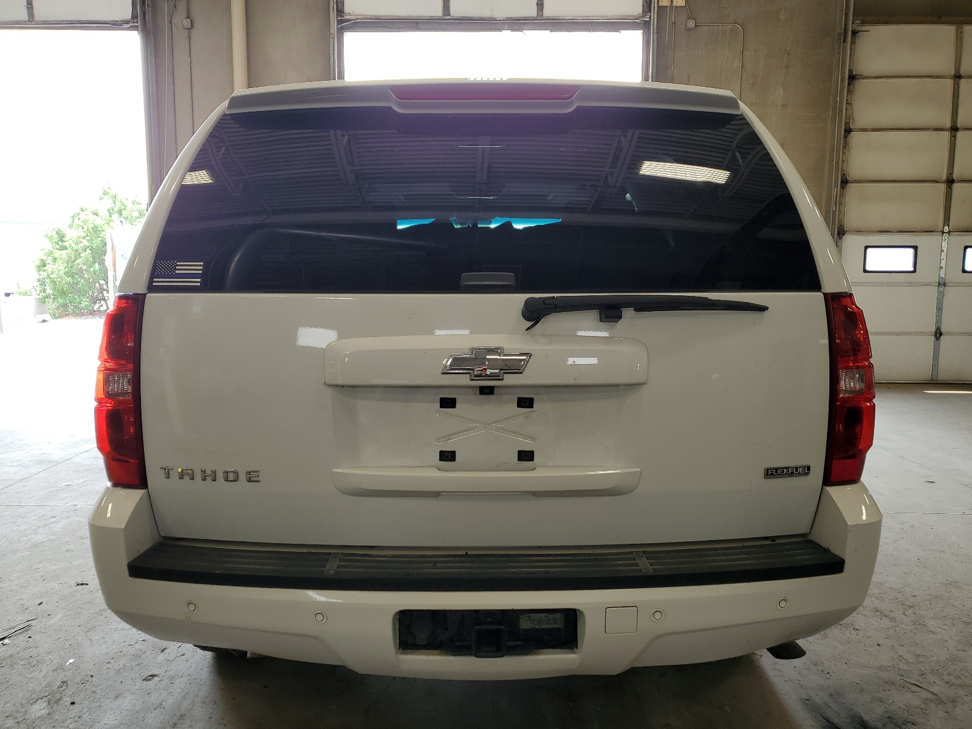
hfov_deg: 67.3
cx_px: 486
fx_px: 730
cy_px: 364
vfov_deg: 53.1
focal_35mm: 26
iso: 50
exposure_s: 1/141
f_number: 1.5
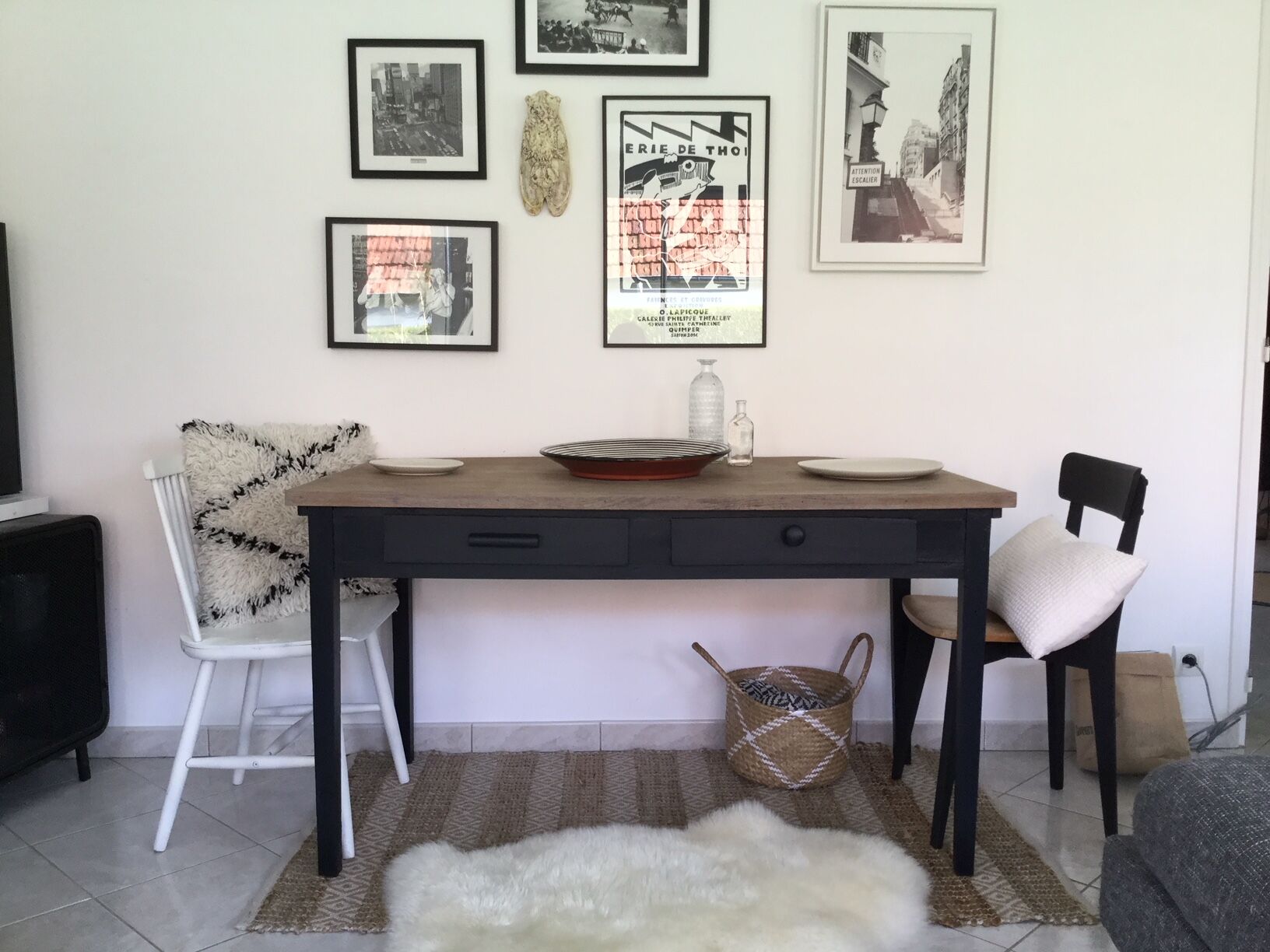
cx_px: 635
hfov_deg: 58.4
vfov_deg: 45.4
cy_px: 476
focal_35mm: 31
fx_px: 1137
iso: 32
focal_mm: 3.3
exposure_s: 1/33
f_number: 2.4
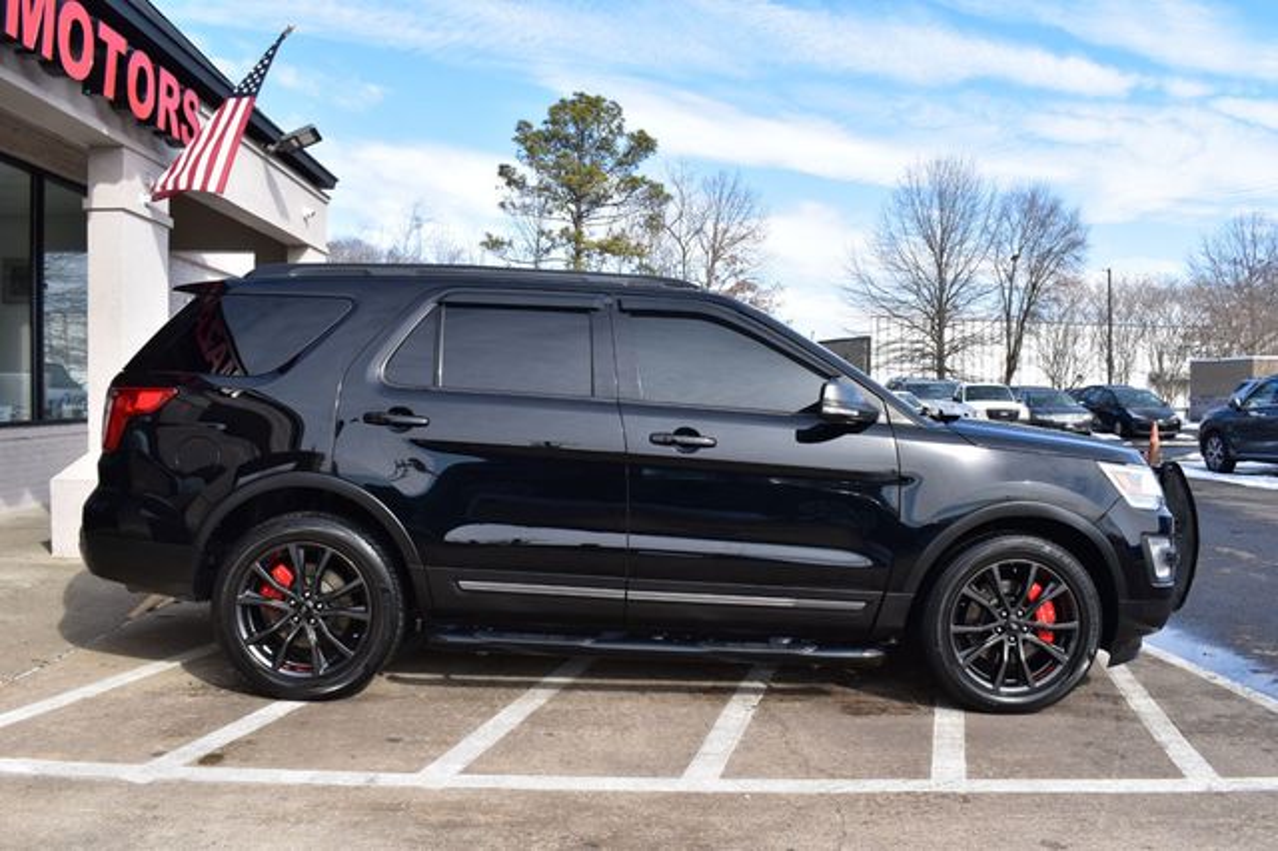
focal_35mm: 30
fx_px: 1064
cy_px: 426
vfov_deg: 43.6
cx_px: 639
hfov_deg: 62.0
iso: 400
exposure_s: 1/400
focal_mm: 20
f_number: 11
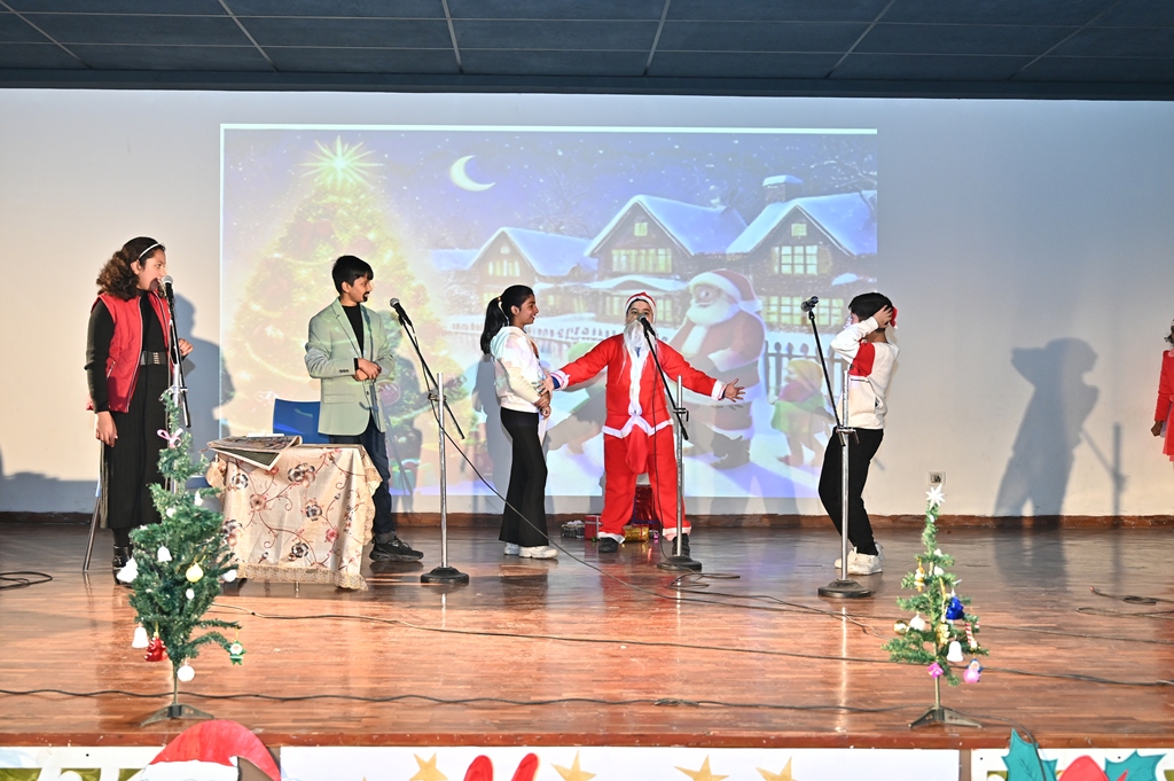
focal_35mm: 37
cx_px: 587
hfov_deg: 51.9
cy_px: 390
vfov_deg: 35.9
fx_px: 1206
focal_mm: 37
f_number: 4
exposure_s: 1/125
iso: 800
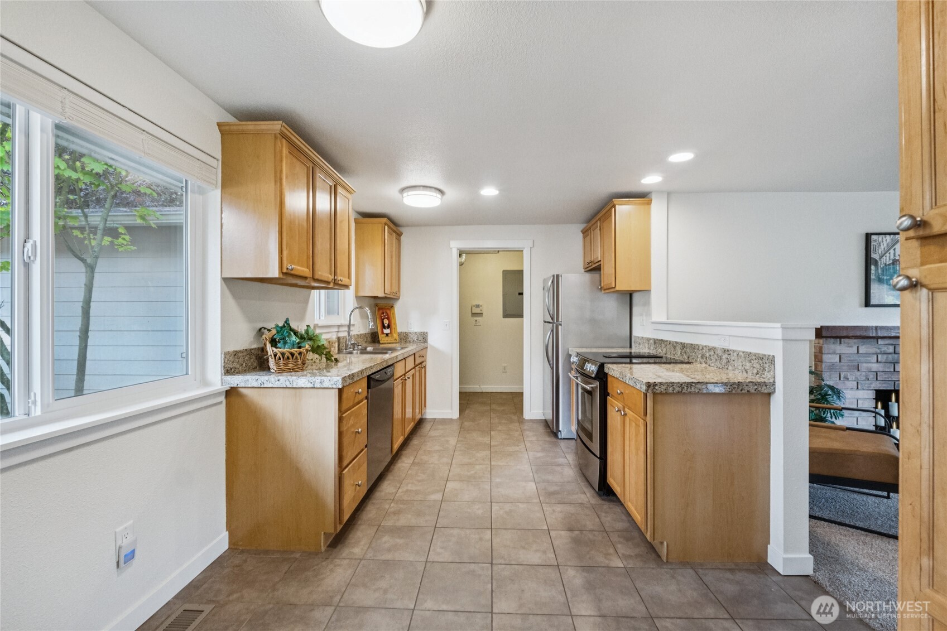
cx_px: 474
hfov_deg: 100.4
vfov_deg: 77.3
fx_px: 395
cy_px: 316
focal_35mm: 15
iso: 1600
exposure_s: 1/30
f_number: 8
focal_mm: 10
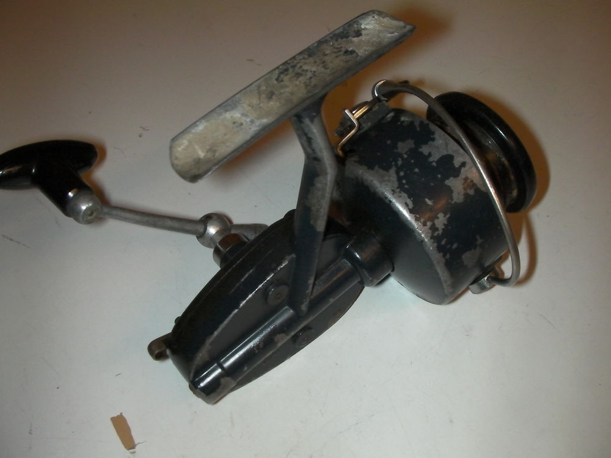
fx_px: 671
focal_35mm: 38
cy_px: 229
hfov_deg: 49.0
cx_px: 306
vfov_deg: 37.7
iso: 200
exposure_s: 1/30
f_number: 5.6
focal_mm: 6.3
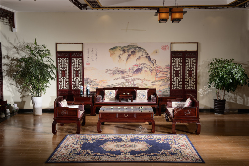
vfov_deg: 28.1
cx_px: 124
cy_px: 83
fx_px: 332
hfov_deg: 41.1
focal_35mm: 48
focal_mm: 48
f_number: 10
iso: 125
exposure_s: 1/125
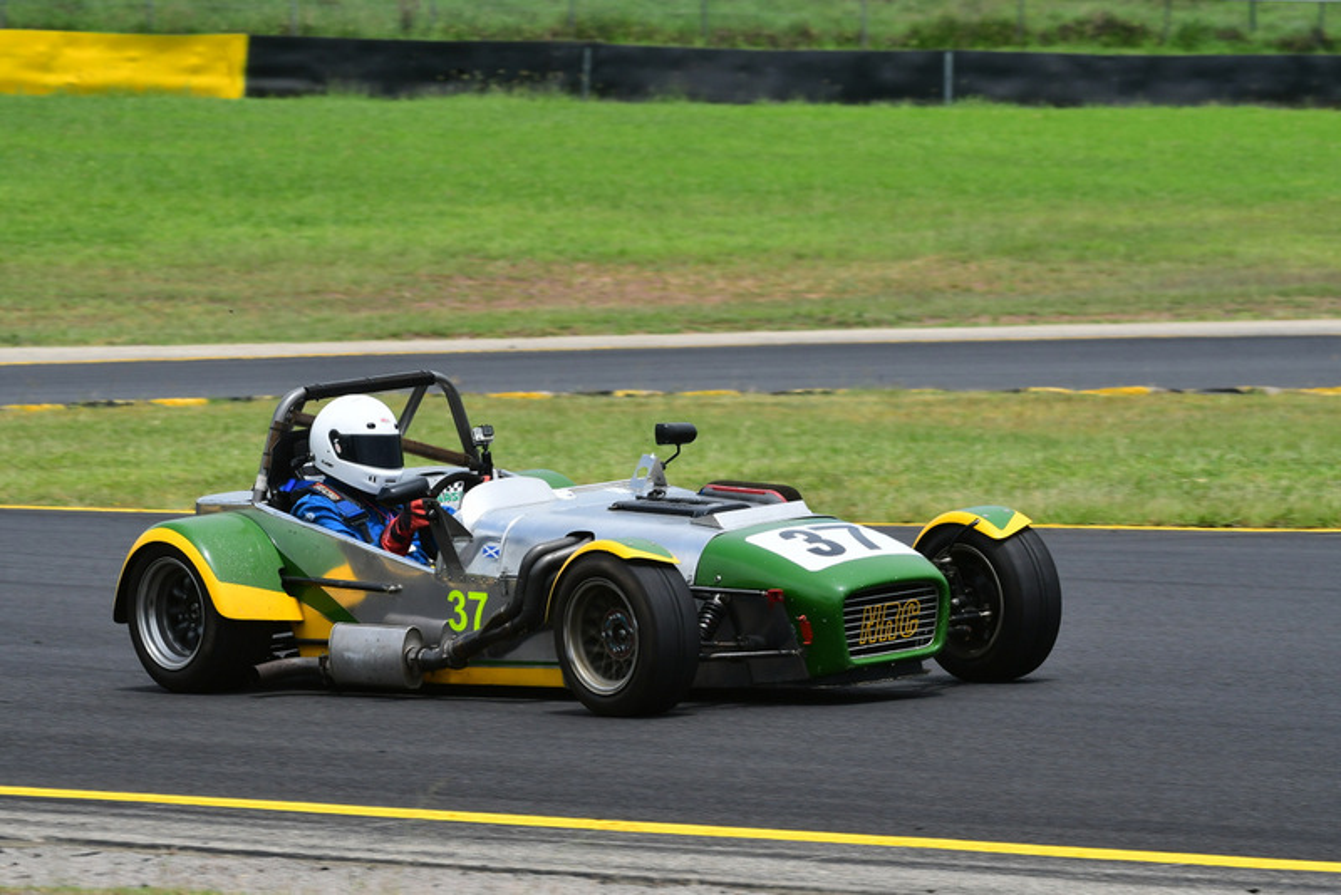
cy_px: 448
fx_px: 11178
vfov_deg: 4.6
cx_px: 670
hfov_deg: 6.9
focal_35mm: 300
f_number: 11
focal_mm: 200
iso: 400
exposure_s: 1/640
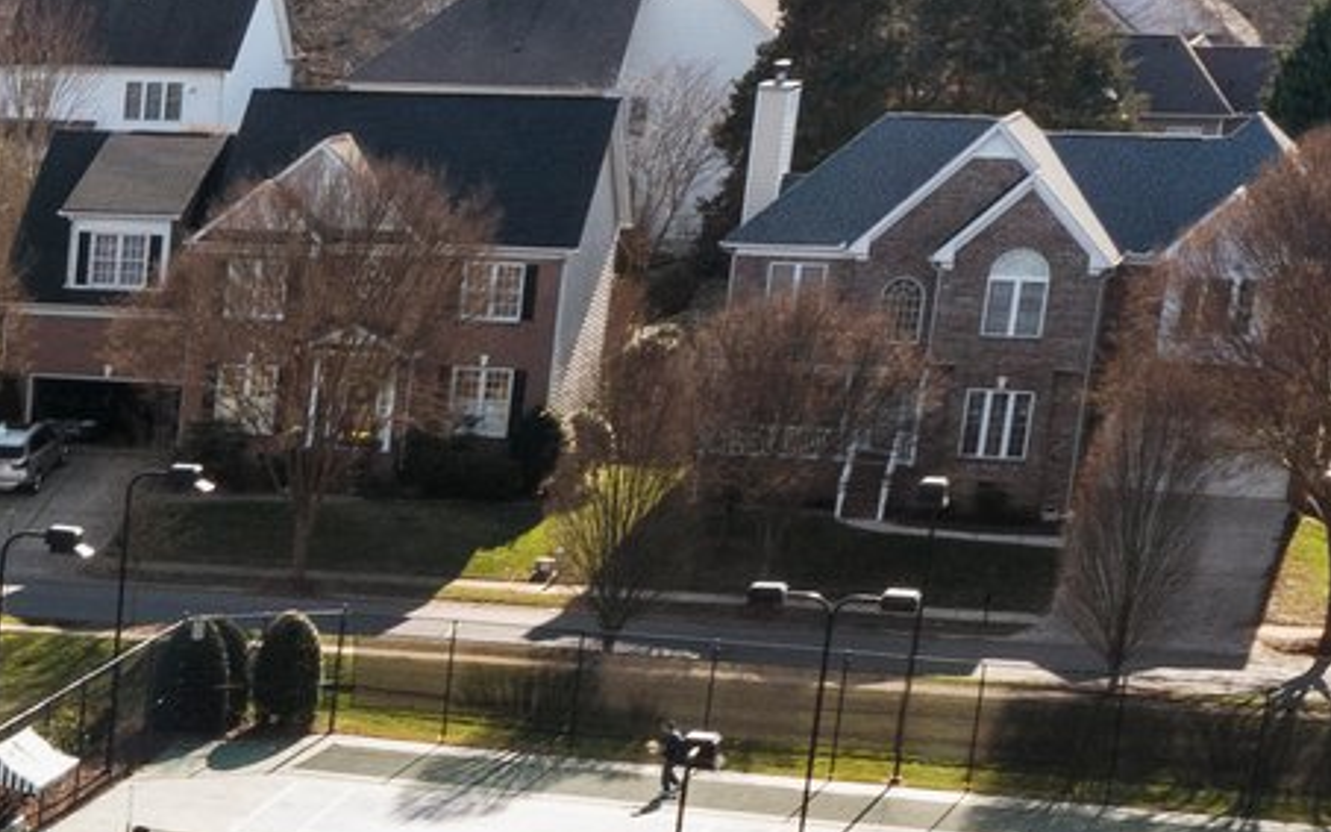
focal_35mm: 129
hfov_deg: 14.3
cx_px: -1043
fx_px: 4679
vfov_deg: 9.4
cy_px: 1705
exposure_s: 1/320
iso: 100
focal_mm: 10.26
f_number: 5
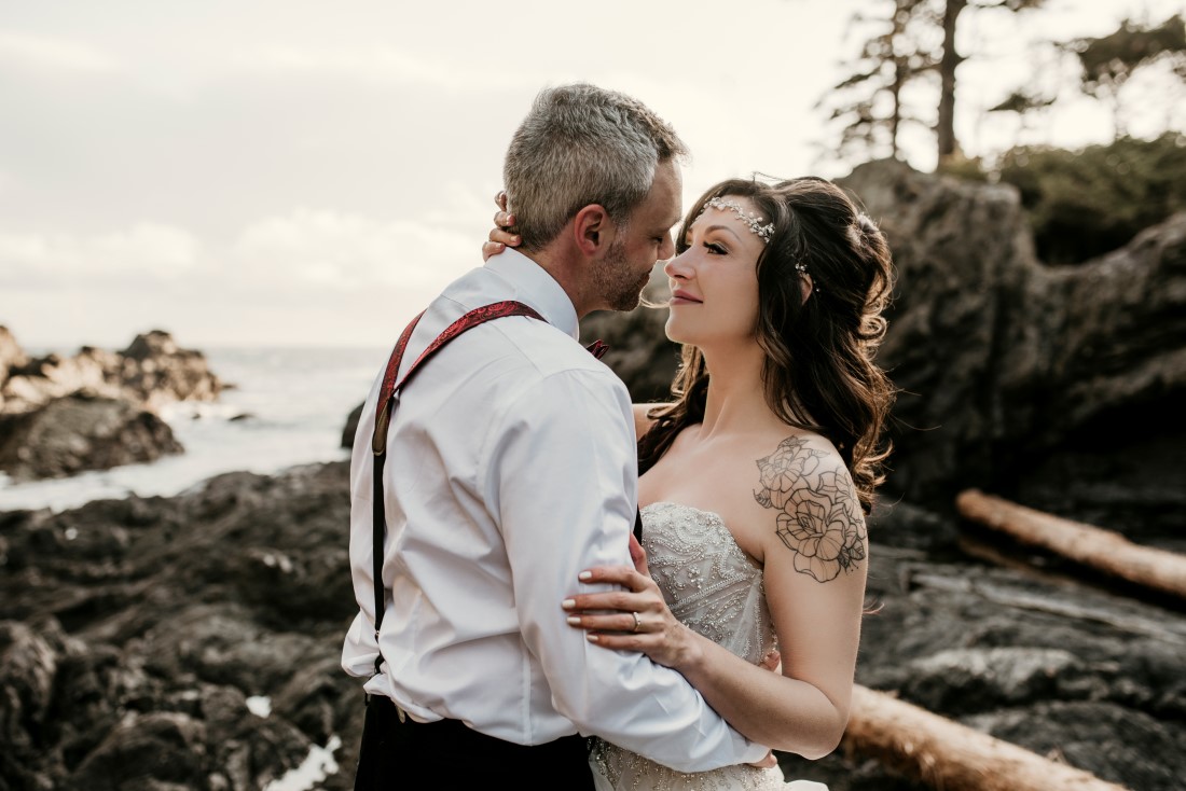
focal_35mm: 35
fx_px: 1153
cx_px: 593
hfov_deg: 54.4
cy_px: 396
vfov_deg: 37.9
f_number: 2.5
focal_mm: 35
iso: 50
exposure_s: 1/640
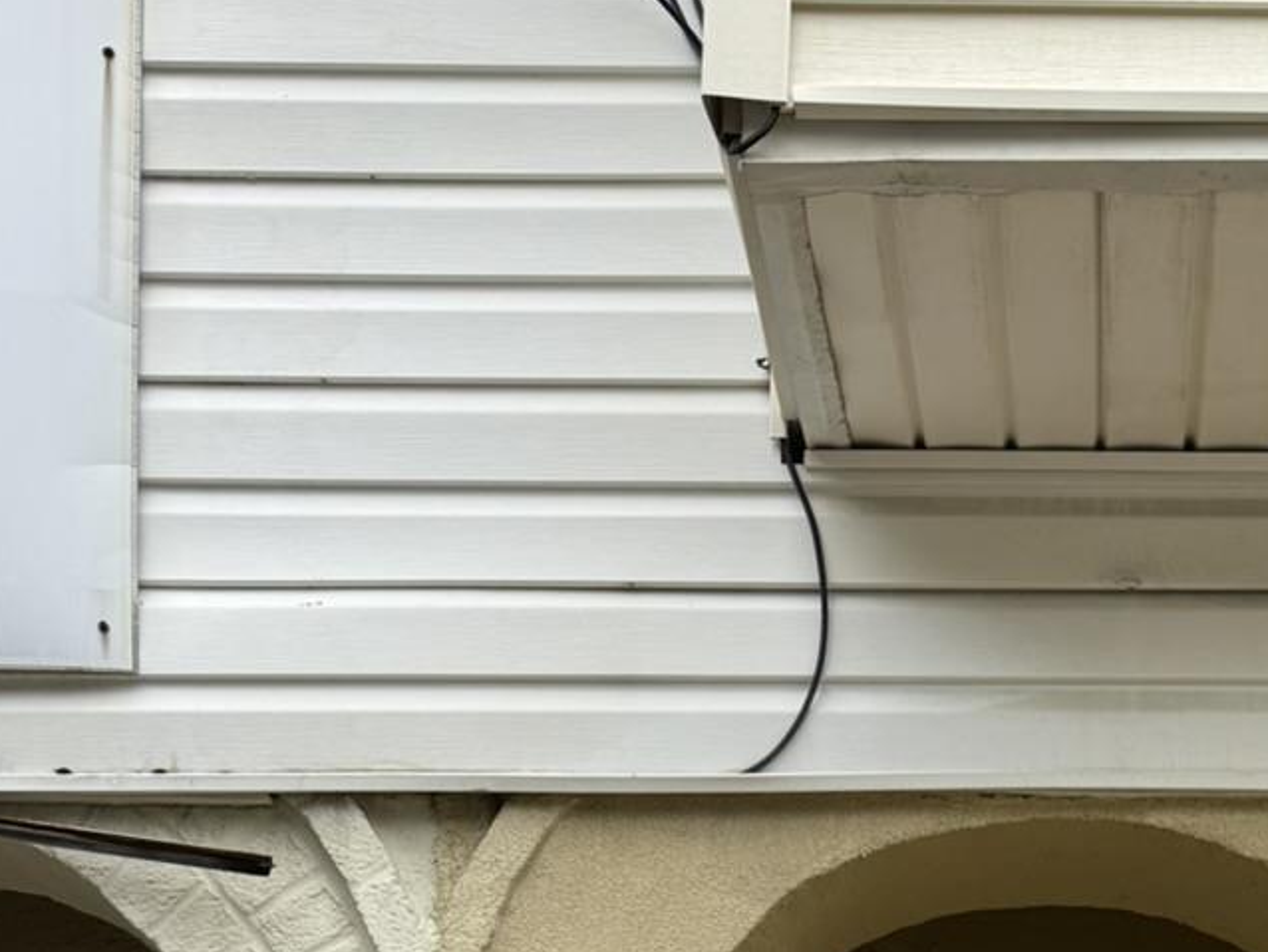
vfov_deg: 15.5
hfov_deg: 24.7
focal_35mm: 77
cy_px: 1864
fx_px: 2822
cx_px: 1099
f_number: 1.78
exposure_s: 1/1311
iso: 80
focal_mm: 6.76
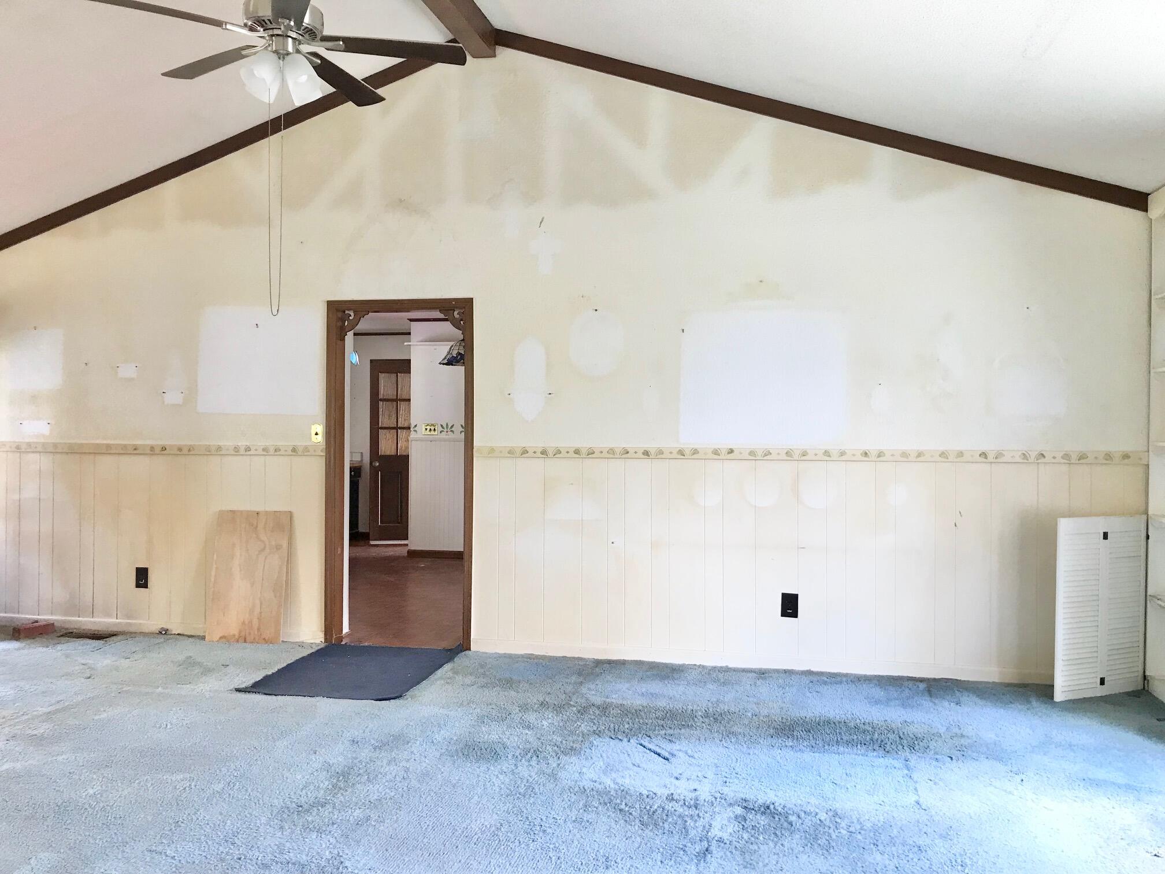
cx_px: 582
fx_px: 942
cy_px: 437
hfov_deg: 63.4
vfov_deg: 49.7
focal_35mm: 28
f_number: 1.8
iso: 25
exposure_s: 1/31
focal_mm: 3.99
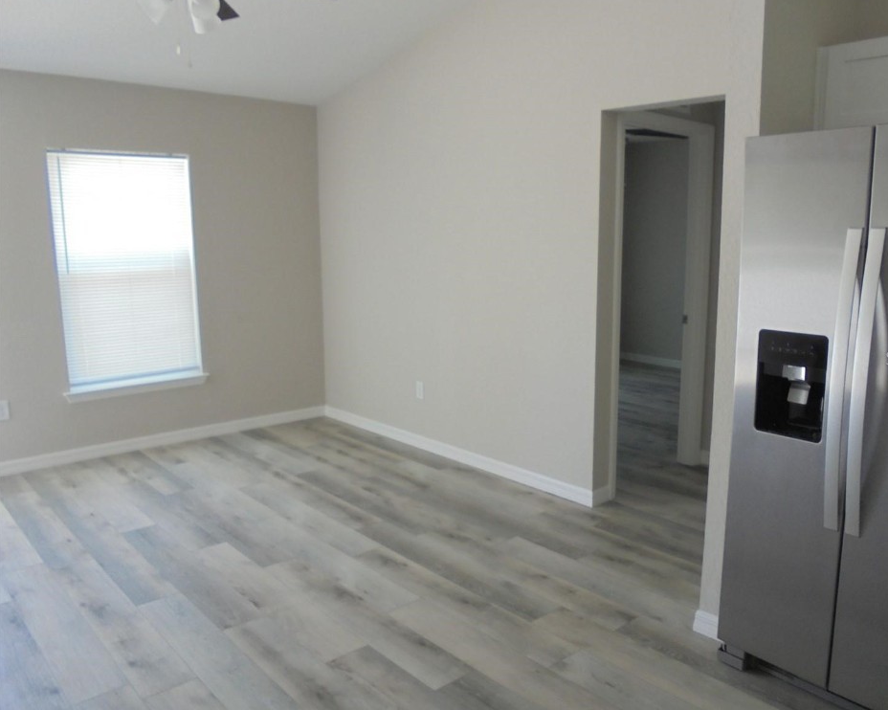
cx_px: 486
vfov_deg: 51.5
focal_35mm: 28
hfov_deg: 62.1
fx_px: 736
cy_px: 358
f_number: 3.5
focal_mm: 4.6
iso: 100
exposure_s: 1/40
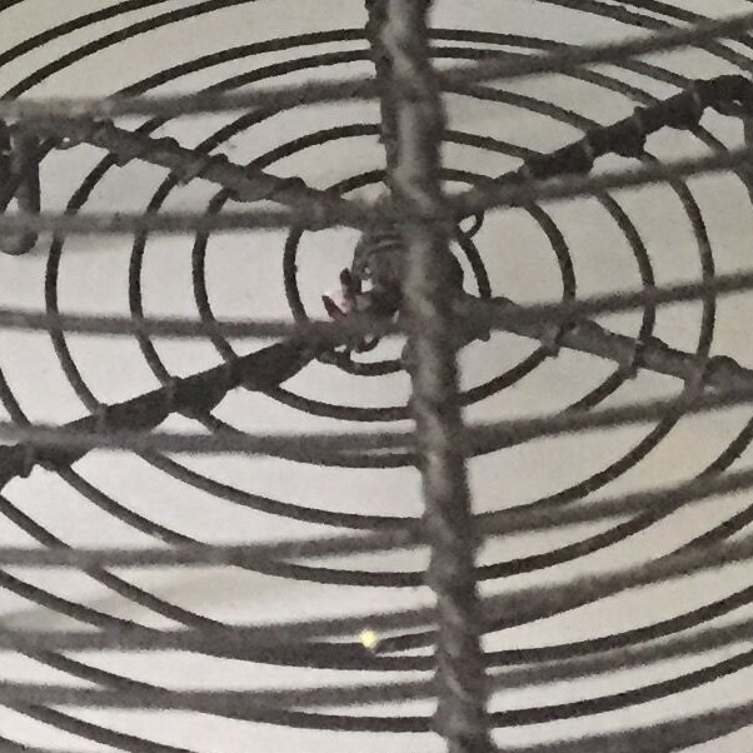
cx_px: 269
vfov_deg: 11.0
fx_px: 3421
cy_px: -922
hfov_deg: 12.5
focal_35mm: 139
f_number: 2.2
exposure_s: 1/17
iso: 400
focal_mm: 4.15
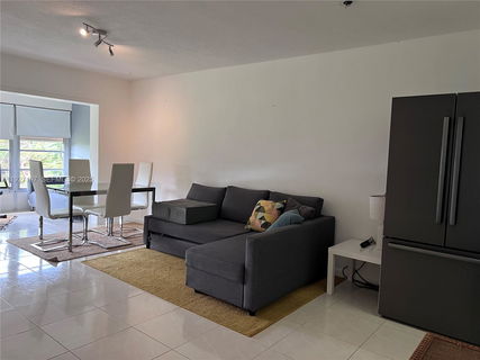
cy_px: 180
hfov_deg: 67.3
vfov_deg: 53.0
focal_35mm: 26
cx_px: 240
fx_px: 360
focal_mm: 5.7
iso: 80
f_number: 1.5
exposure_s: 1/60
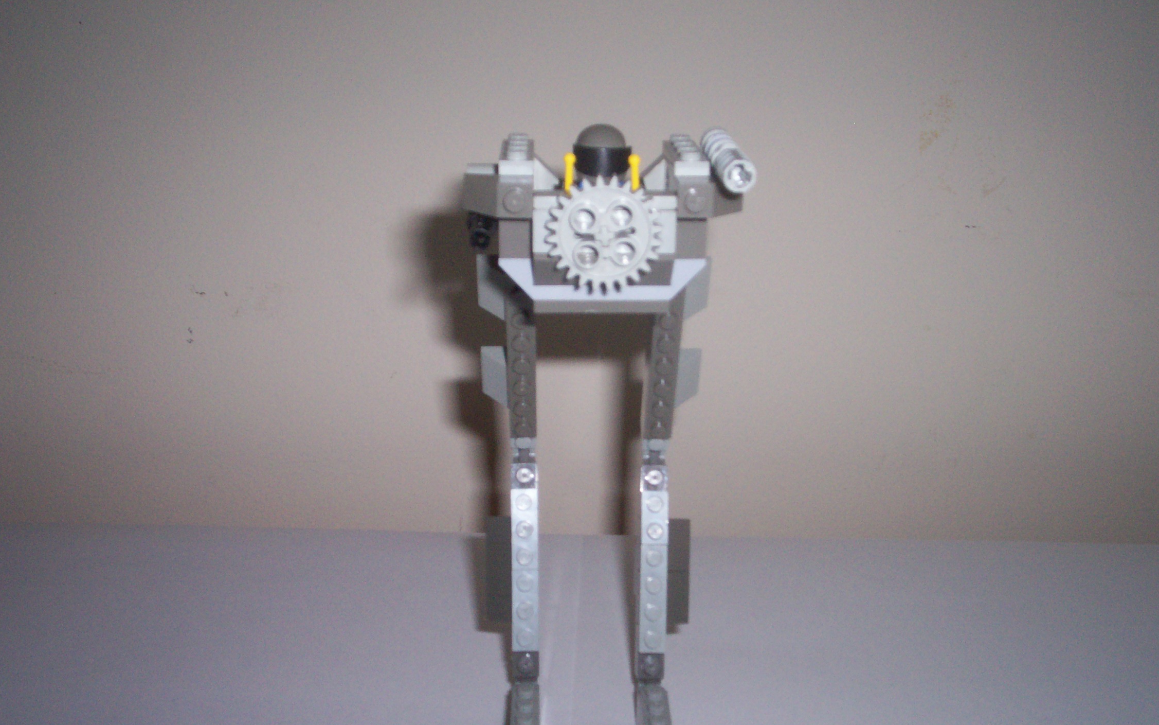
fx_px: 1232
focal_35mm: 39
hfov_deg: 50.4
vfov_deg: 32.7
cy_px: 417
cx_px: 585
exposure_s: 1/64
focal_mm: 5.9
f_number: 4.5
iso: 140
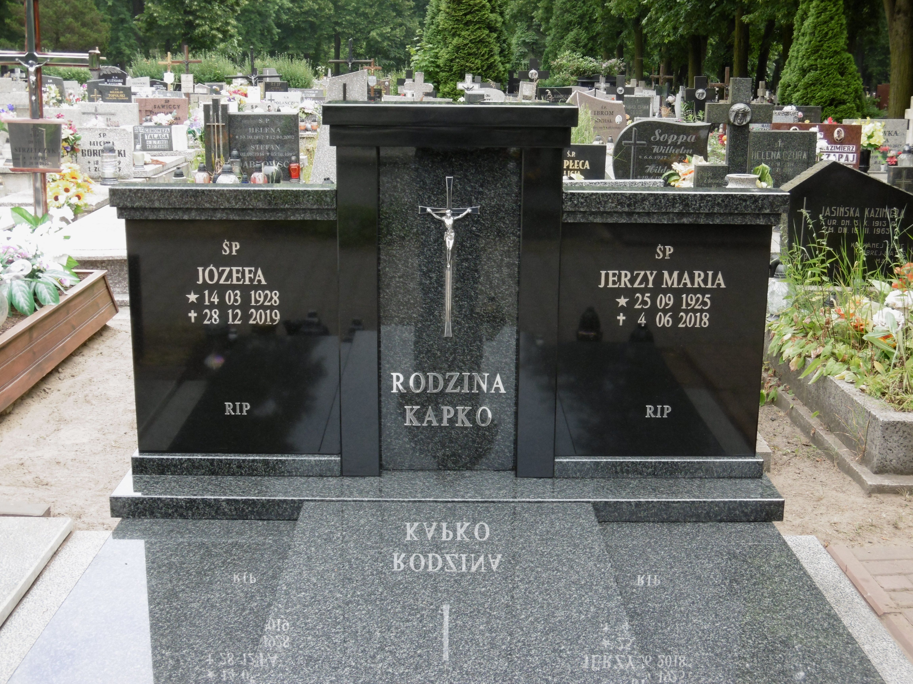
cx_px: 456
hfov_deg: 37.5
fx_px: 1345
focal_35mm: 51
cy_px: 342
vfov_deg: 28.6
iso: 100
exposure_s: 1/160
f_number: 4
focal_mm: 9.2
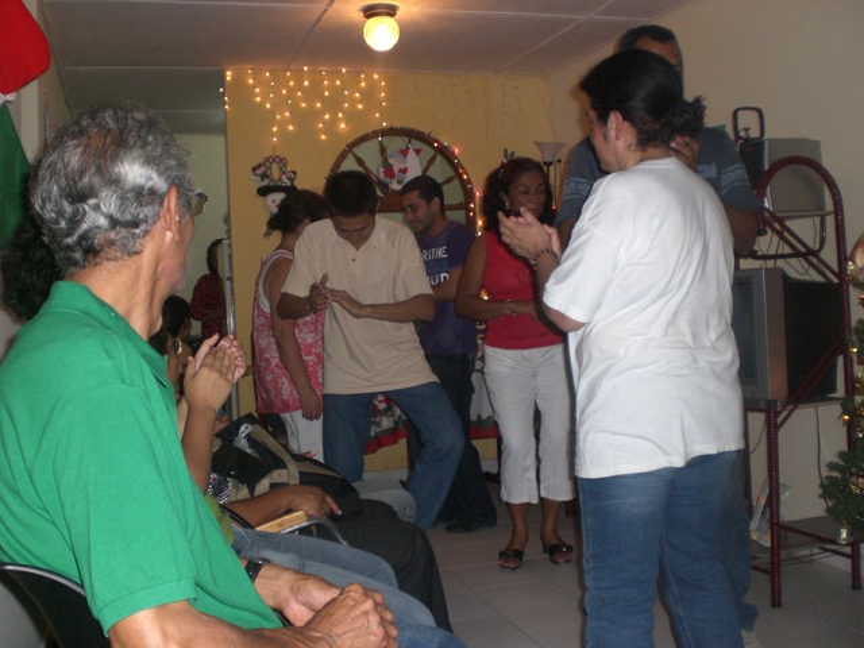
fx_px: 948
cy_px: 324
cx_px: 432
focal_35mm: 38
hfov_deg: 49.0
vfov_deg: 37.7
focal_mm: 6.3
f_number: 3.1
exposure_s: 1/60
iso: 200
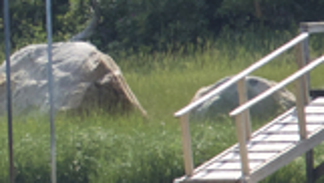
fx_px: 26234
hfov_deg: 0.7
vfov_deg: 0.4
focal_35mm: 3050
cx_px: -565
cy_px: 51
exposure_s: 1/500
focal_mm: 170.1
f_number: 5.3
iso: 160
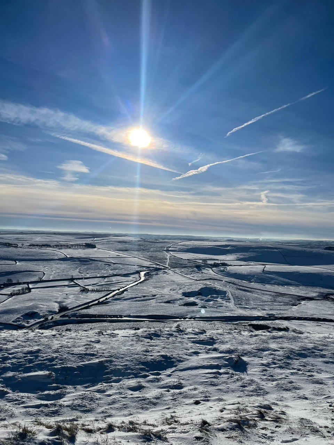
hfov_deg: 53.1
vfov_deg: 67.3
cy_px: 222
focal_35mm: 26
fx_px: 334
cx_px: 167
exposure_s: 1/17241
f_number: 1.6
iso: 32
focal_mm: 4.2
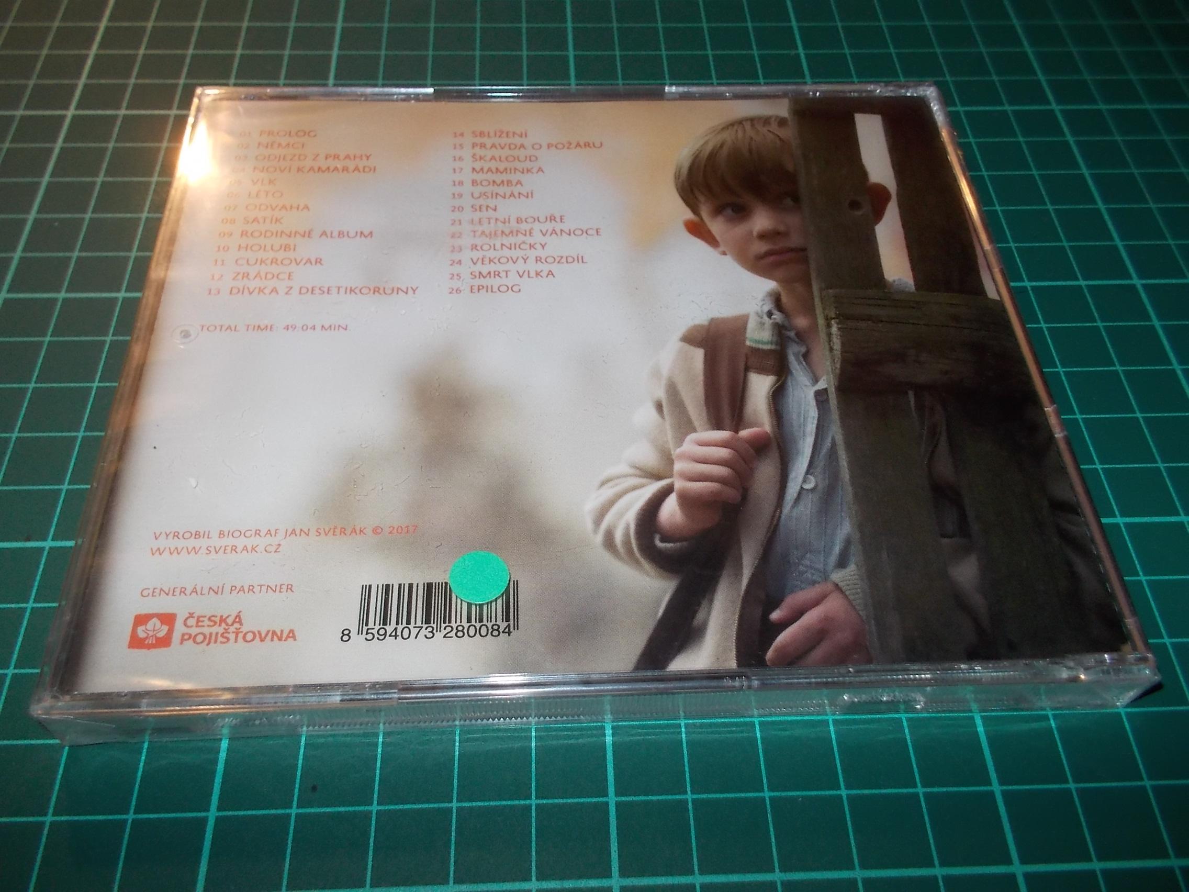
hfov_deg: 61.7
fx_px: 996
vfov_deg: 48.2
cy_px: 446
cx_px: 594
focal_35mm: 29
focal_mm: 4.1
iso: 200
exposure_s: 1/30
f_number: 3.3
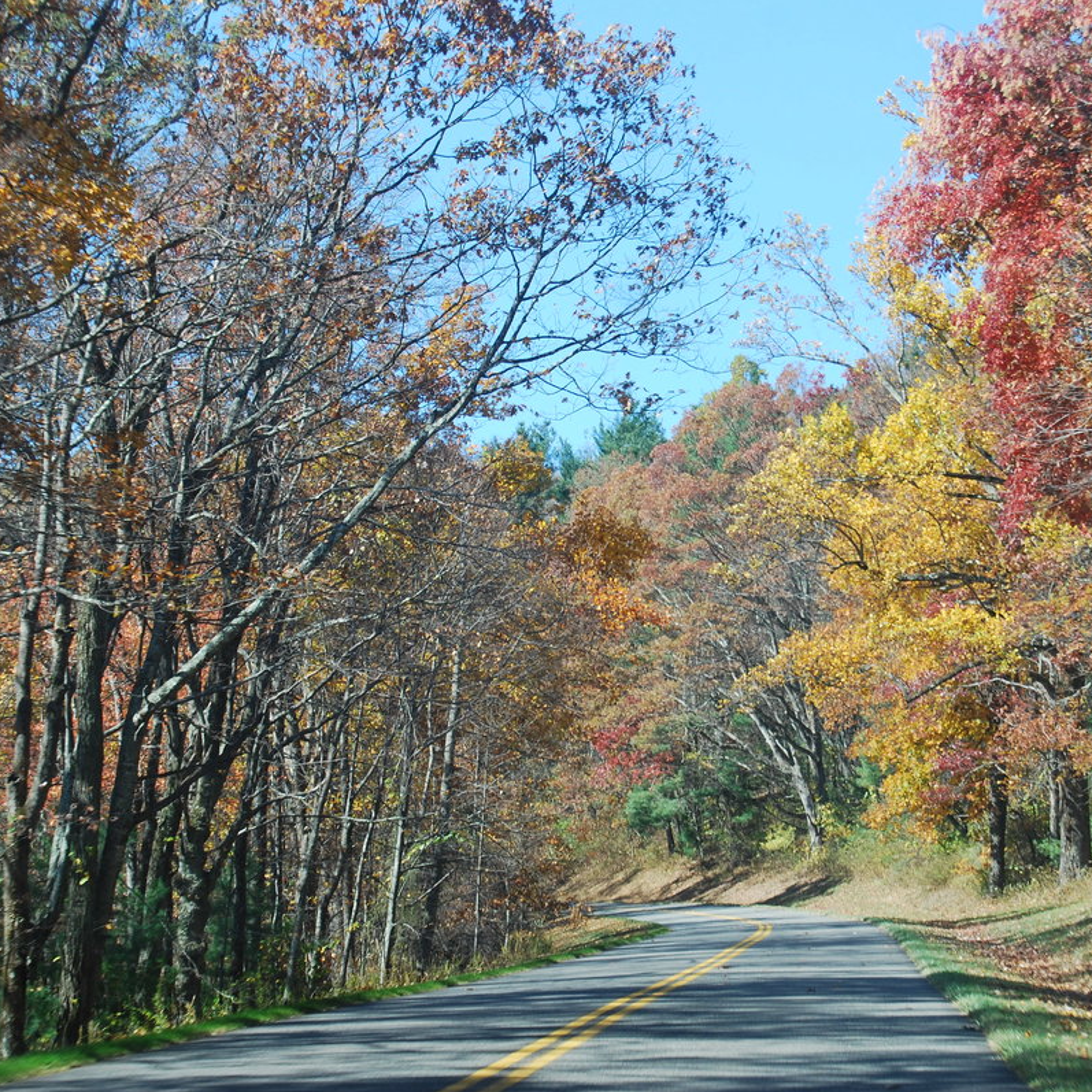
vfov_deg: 16.5
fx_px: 3770
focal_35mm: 106
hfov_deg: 16.5
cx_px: 663
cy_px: 547
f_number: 9
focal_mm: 55
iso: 200
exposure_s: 1/125
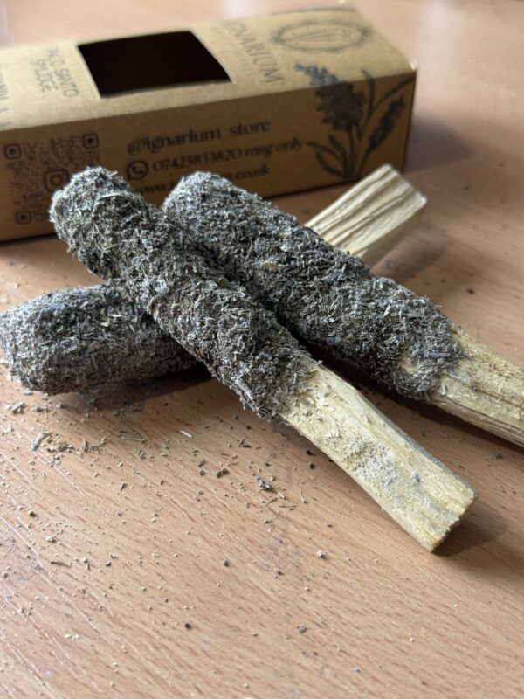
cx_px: 262
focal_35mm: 48
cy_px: 350
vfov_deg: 39.7
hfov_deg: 30.3
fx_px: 969
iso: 100
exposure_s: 1/50
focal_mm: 6.76
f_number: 1.78
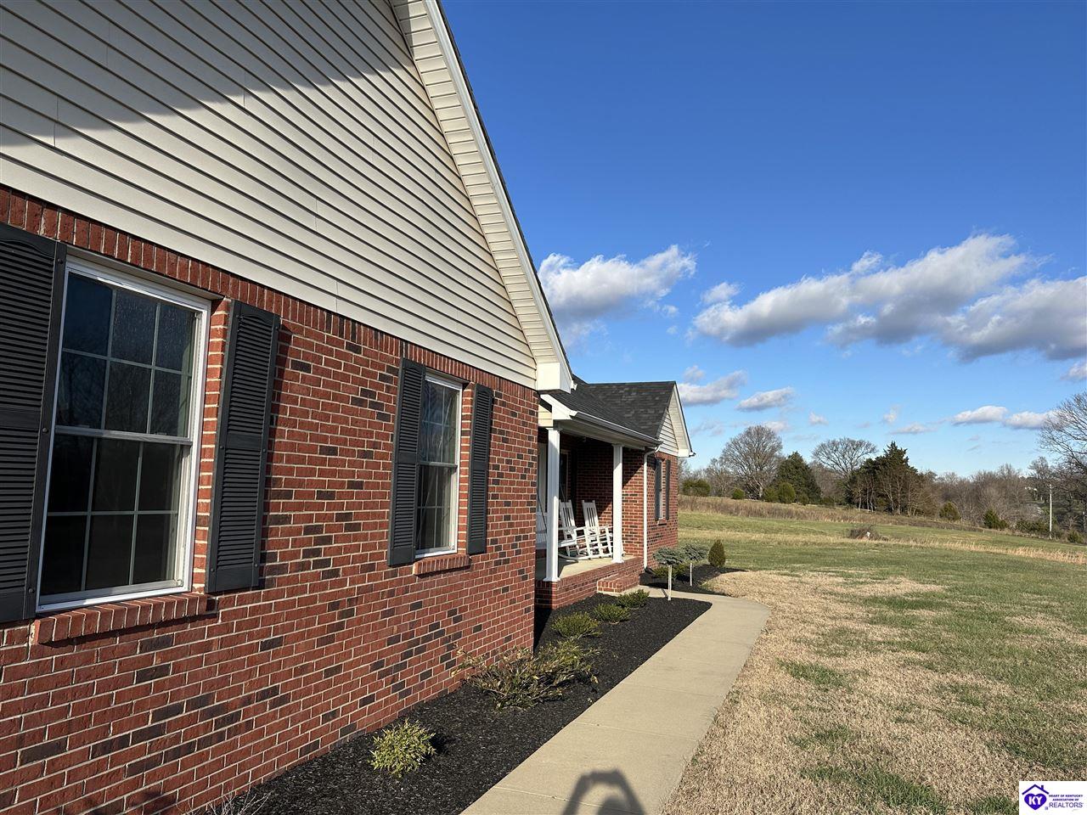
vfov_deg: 56.8
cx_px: 544
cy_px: 408
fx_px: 754
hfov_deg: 71.6
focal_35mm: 24
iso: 80
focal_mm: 6.86
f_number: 1.78
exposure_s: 1/4184
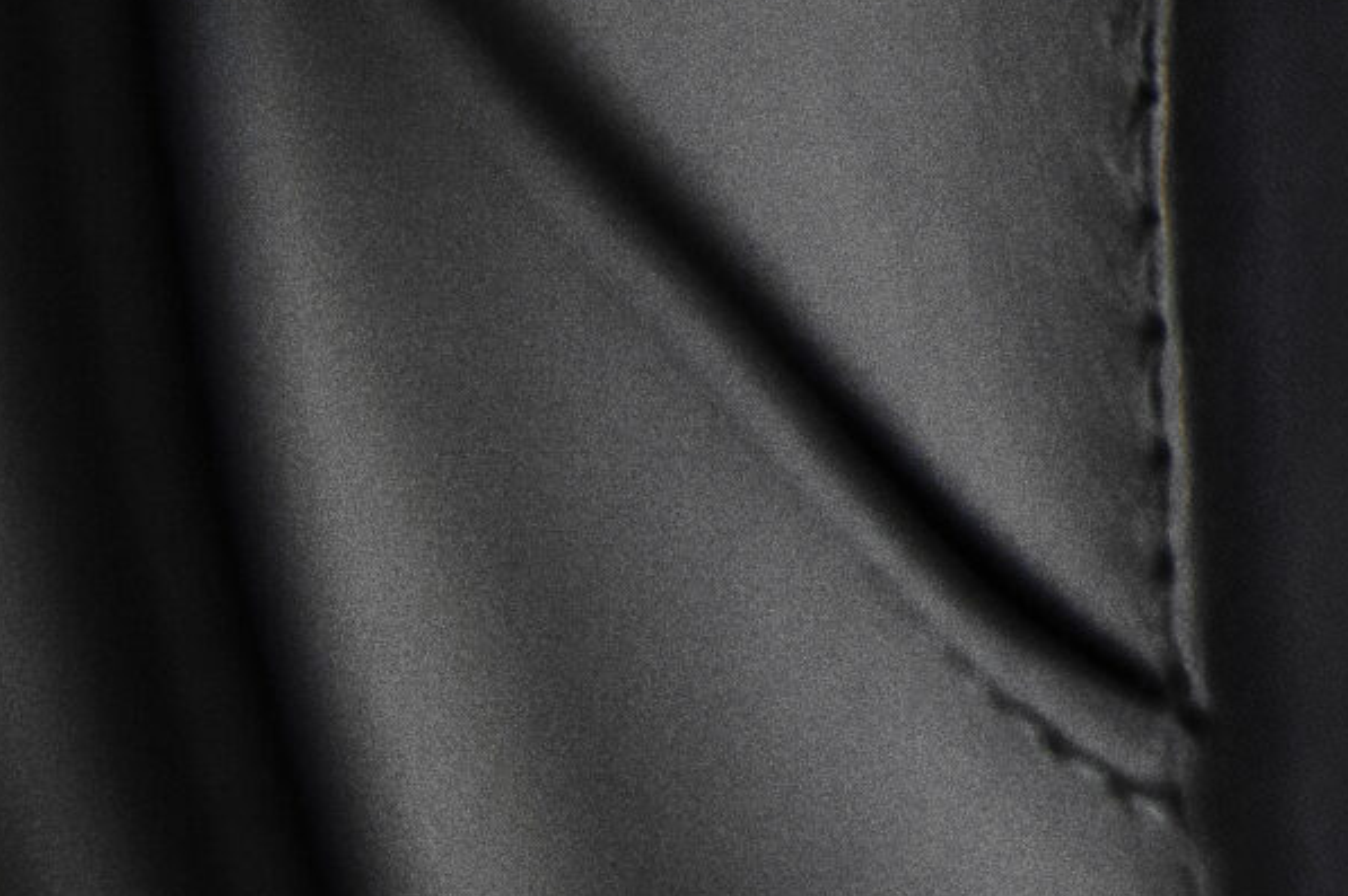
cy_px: -550
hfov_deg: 4.0
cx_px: 2822
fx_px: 19267
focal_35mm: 515
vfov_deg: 2.7
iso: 1000
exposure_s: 1/80
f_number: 4
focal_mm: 120
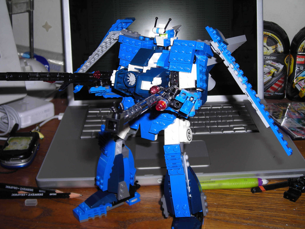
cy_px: 114
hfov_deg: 40.4
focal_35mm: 47
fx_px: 414
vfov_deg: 30.9
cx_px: 152
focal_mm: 7.8
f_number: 3.4
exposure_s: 1/60
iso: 50
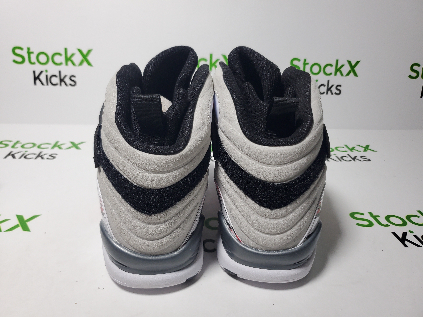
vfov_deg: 53.1
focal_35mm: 26
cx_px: 212
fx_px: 318
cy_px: 158
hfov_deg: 67.3
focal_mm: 4.3
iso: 50
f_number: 1.5
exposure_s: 1/414
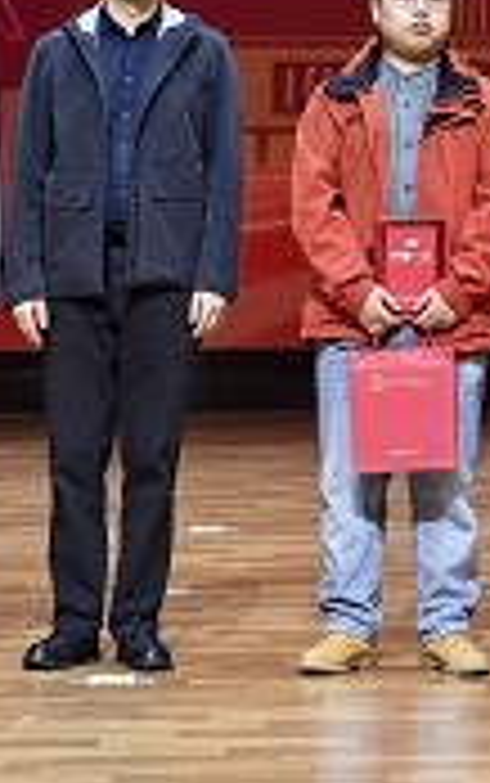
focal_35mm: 200
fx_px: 4266
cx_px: 706
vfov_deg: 10.2
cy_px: -266
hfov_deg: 6.5
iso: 125
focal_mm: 6.98
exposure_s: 1/110
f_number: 1.4
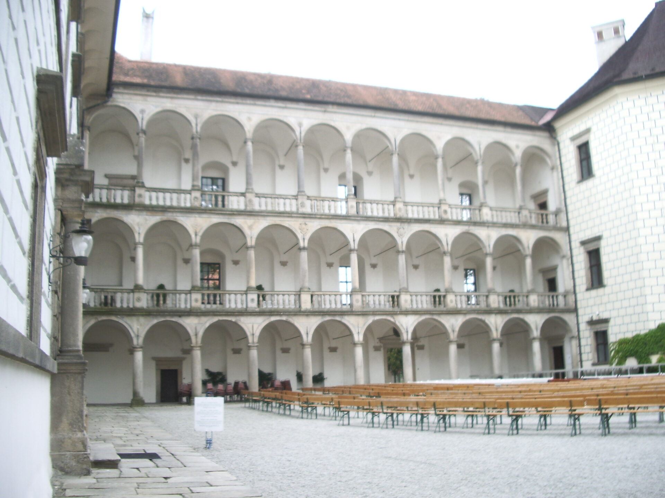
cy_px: 249
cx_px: 332
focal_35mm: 35
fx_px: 672
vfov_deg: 40.7
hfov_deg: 52.6
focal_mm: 5.8
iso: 50
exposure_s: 1/80
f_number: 2.6
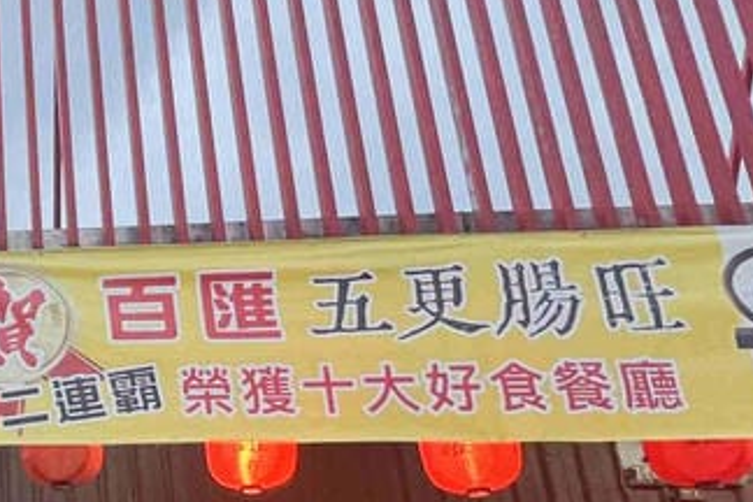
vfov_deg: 26.5
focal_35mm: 50
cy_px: 400
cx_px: -253
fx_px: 1046
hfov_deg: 30.3
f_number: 1.8
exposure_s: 1/60
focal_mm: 1.57
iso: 320
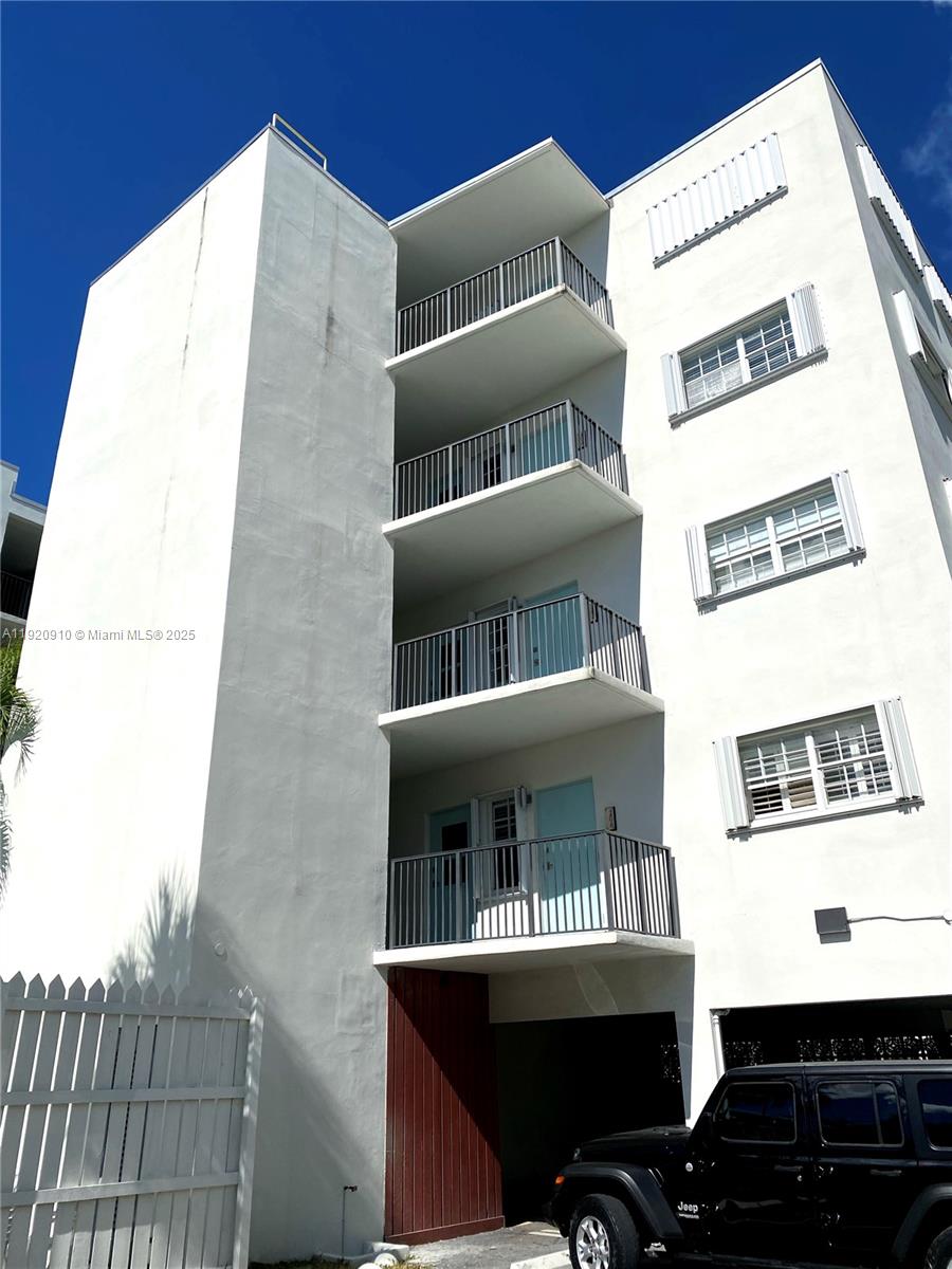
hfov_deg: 53.1
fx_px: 953
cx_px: 476
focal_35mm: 26
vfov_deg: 67.3
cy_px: 634
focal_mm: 4.25
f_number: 1.8
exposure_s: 1/7692
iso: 32
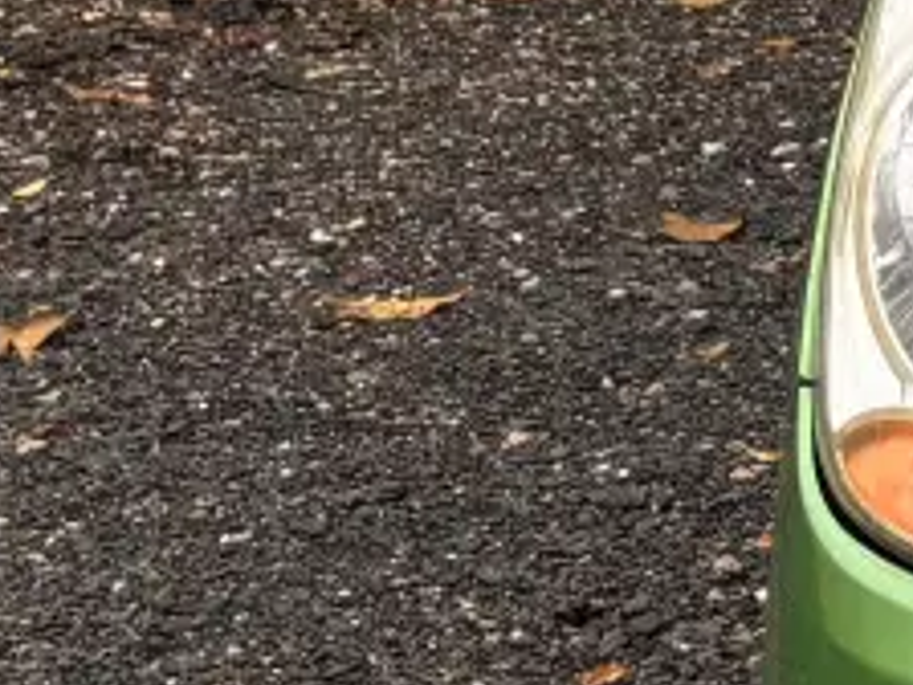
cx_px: 2327
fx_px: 4405
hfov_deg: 10.0
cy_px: 29
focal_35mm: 167
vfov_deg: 8.8
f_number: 1.6
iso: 40
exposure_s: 1/188
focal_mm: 5.96
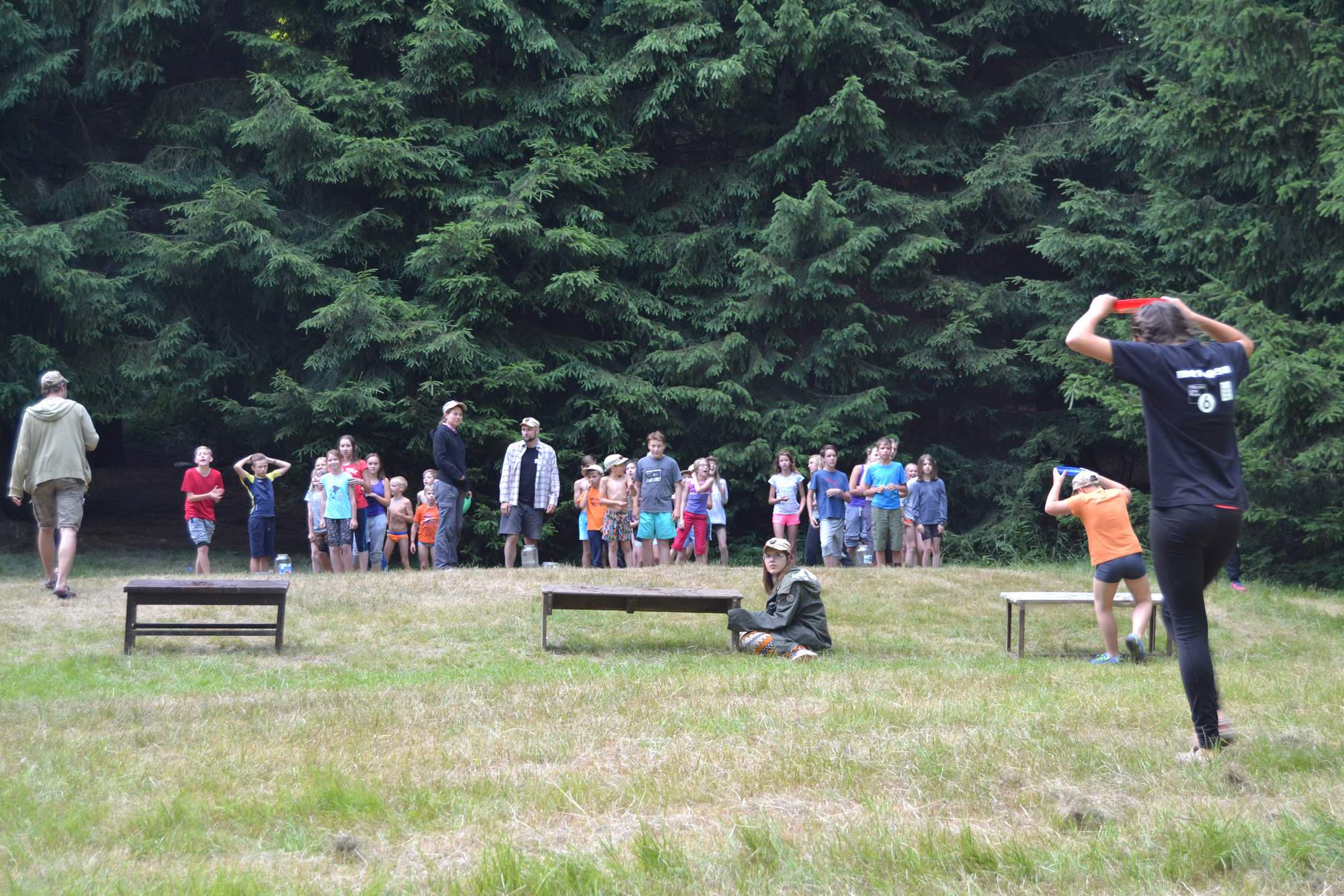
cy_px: 448
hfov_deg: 37.9
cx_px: 672
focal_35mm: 52
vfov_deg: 25.7
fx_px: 1960
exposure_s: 1/80
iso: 400
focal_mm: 35
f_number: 4.5
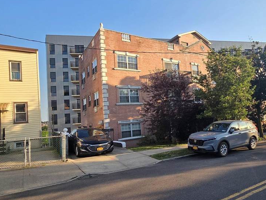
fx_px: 177
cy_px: 107
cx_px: 181
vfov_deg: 58.9
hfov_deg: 71.4
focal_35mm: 23
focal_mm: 2.2
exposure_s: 1/2000
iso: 80
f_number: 2.2
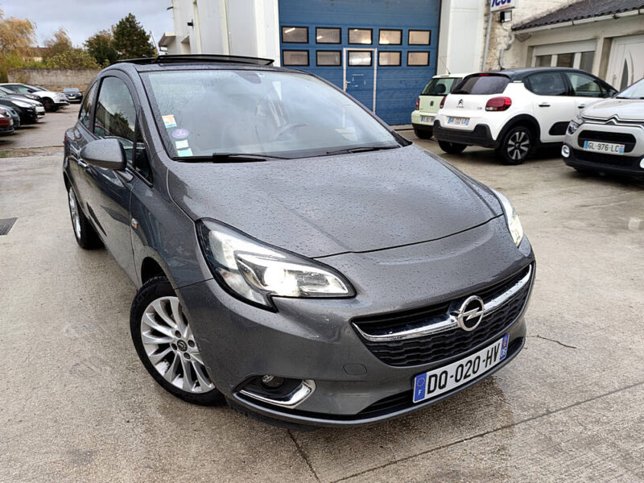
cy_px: 242
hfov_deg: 71.6
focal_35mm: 24
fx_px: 446
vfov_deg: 56.8
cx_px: 322
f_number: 1.69
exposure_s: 1/100
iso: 63
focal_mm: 6.72
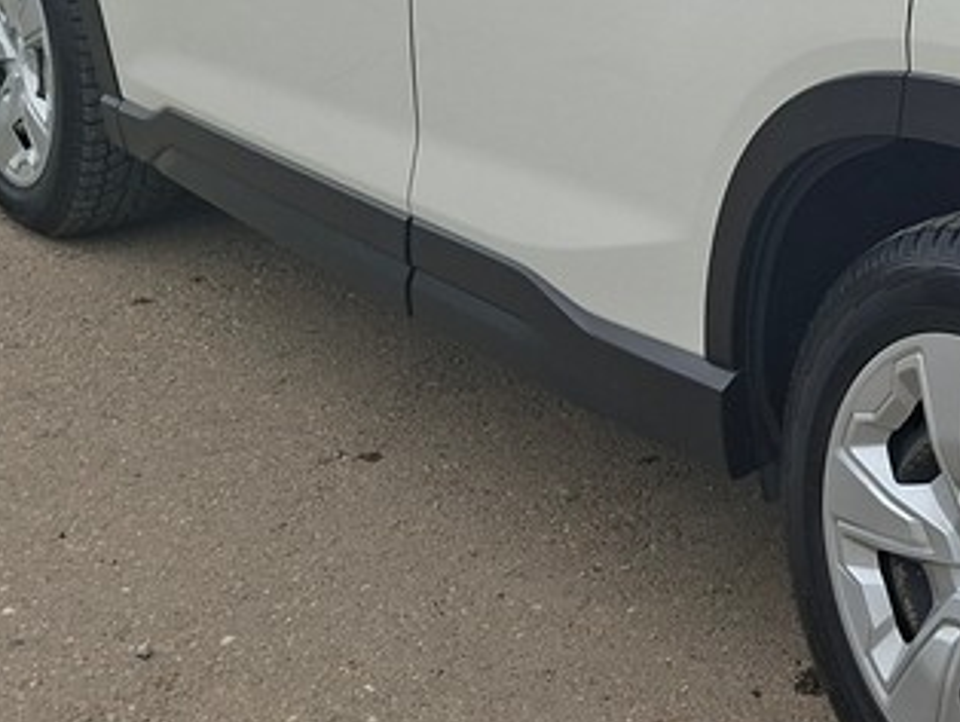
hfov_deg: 24.0
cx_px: 1107
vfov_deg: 18.8
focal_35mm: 75
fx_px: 2082
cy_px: -101
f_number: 1.8
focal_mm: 5.54
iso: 50
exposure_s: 1/530
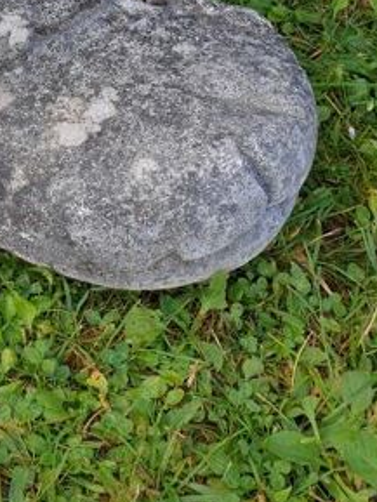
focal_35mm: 72
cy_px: -99
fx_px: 1045
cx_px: -47
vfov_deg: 24.5
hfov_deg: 19.5
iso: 50
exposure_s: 1/140
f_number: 2.4
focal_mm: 4.3
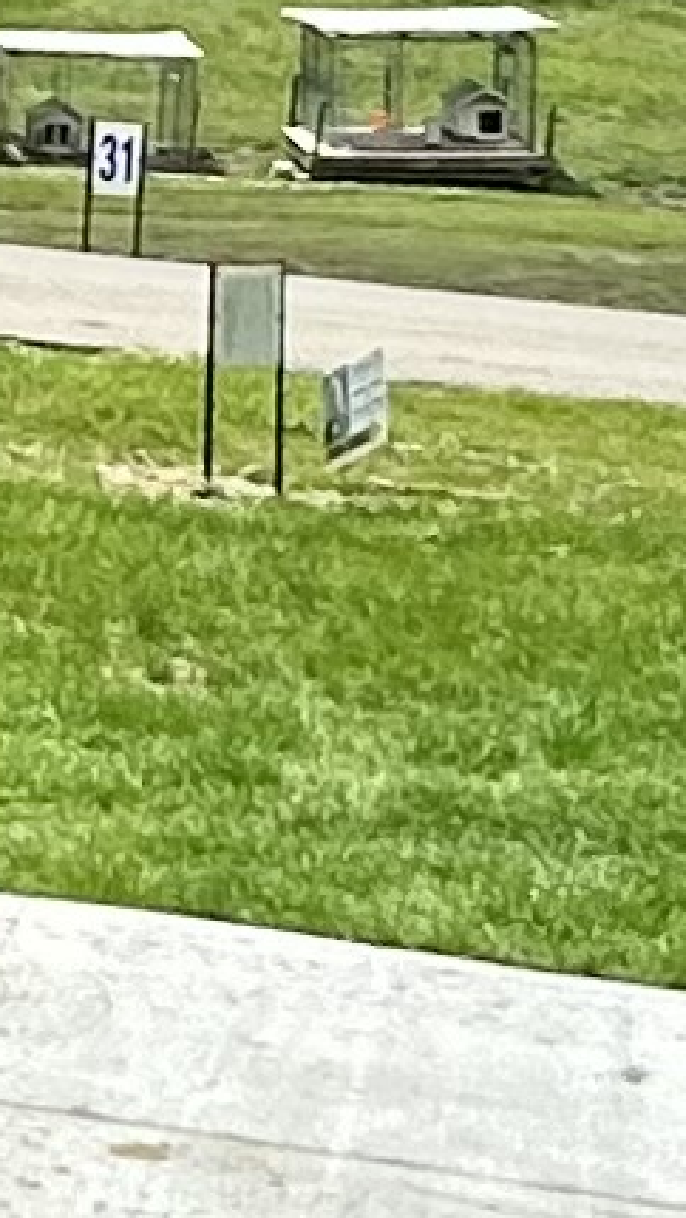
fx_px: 4622
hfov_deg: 7.2
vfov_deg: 14.9
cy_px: 125
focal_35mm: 143
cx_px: -1582
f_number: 2.2
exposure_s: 1/1221
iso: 40
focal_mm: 2.22
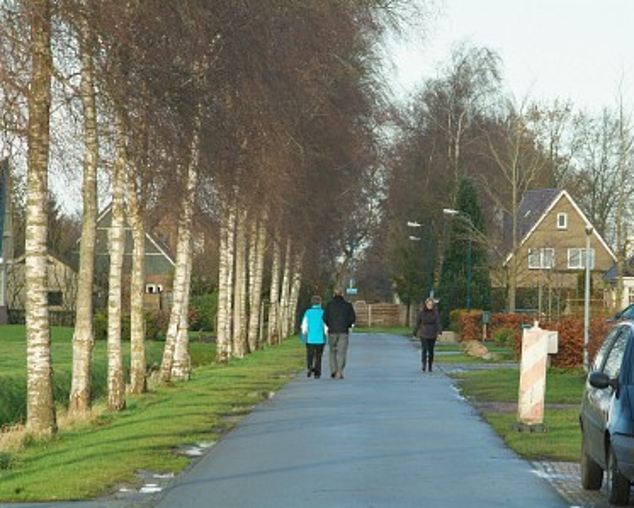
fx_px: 4319
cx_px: 340
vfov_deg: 6.7
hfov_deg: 8.4
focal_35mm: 230
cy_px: 254
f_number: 8
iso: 400
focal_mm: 135
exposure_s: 1/125
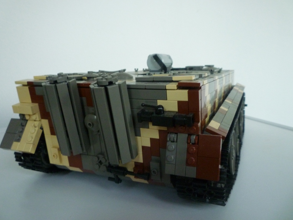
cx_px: 147
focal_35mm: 30
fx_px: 254
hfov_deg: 60.0
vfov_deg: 46.8
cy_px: 111
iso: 400
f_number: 3.3
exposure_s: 1/20
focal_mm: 5.2
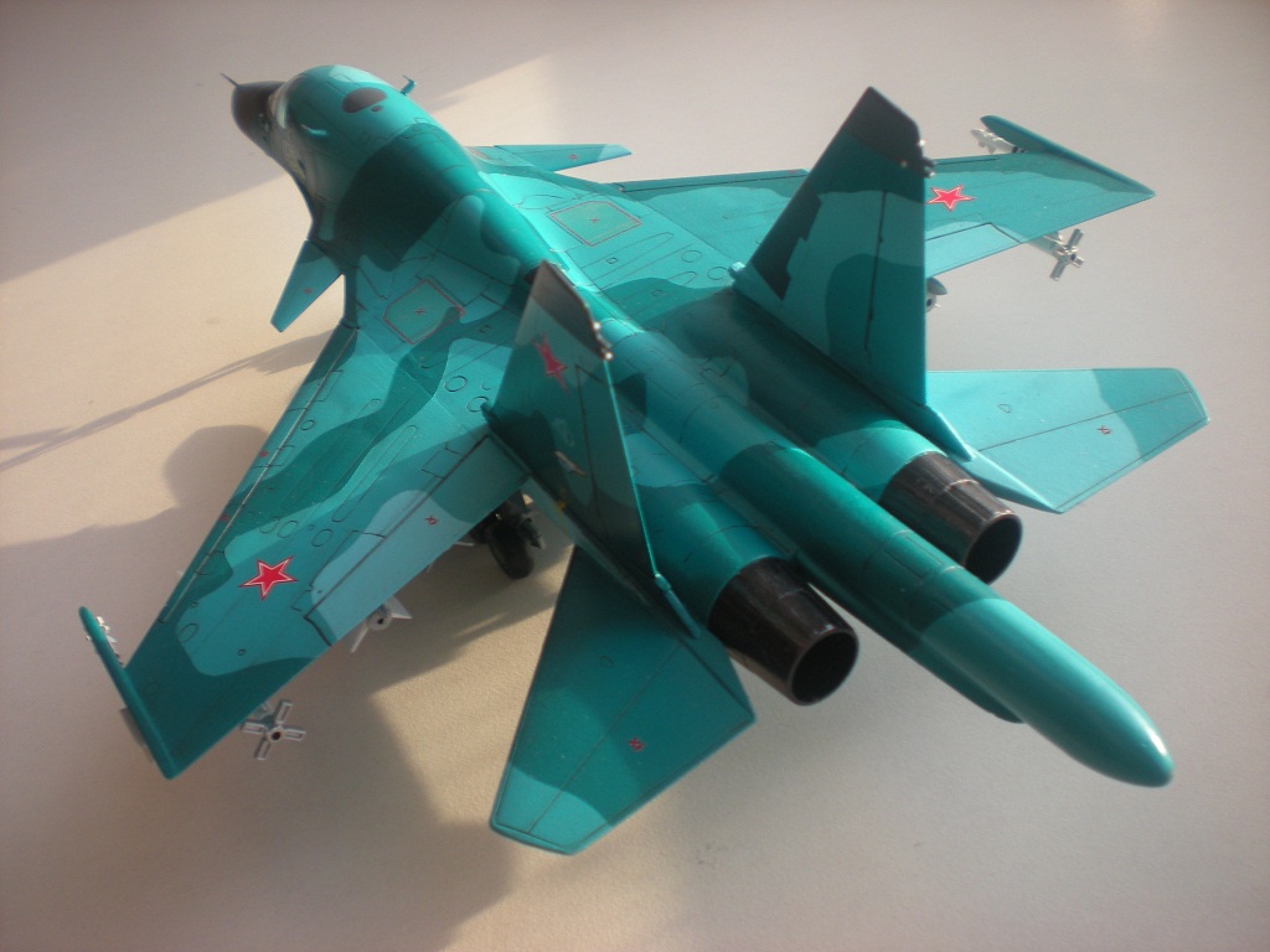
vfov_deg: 37.7
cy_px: 476
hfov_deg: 49.0
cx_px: 635
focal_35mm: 38
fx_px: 1394
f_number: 3.1
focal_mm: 6.3
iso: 64
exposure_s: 1/139
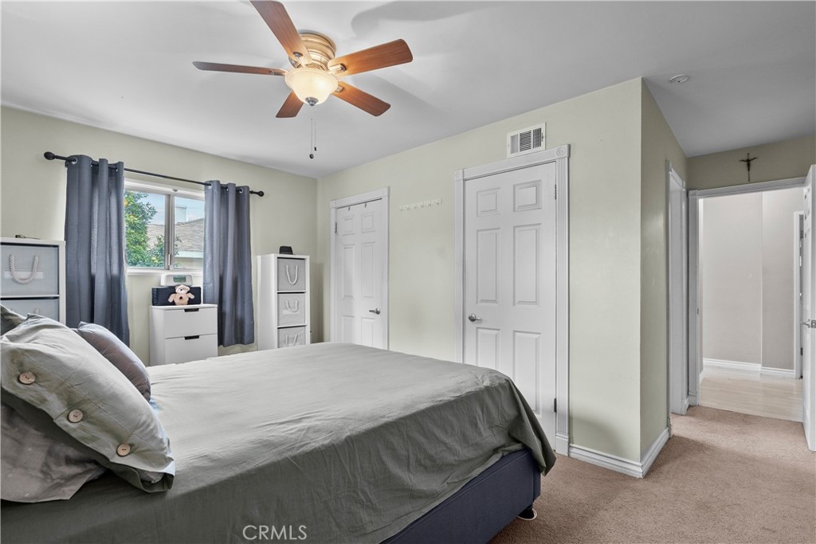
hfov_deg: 96.7
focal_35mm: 16
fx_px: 363
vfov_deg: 73.8
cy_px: 272
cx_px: 408
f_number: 8
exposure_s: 1/2
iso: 1250
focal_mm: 16
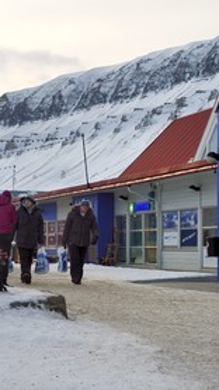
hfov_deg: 13.6
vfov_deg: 23.9
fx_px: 918
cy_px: 196
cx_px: 70
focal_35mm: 89
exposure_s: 1/100
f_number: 13
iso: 800
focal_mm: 56
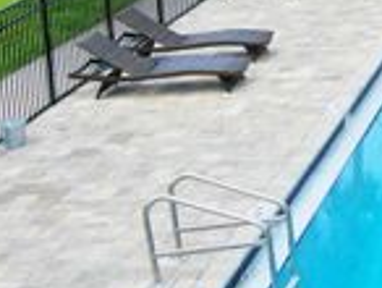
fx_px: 1360
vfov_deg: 11.8
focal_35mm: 123
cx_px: 599
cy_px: -67
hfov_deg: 14.7
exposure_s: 1/435
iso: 100
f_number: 3.3
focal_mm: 6.21
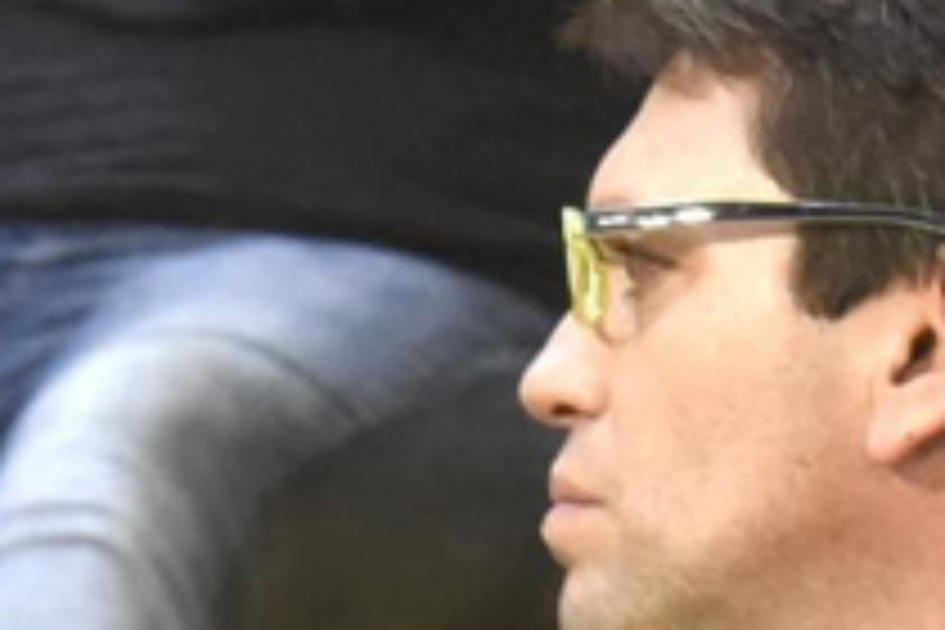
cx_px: -248
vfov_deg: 1.8
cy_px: 1786
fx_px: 19975
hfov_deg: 2.7
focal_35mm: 761
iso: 5000
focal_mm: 100
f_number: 7.1
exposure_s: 1/160
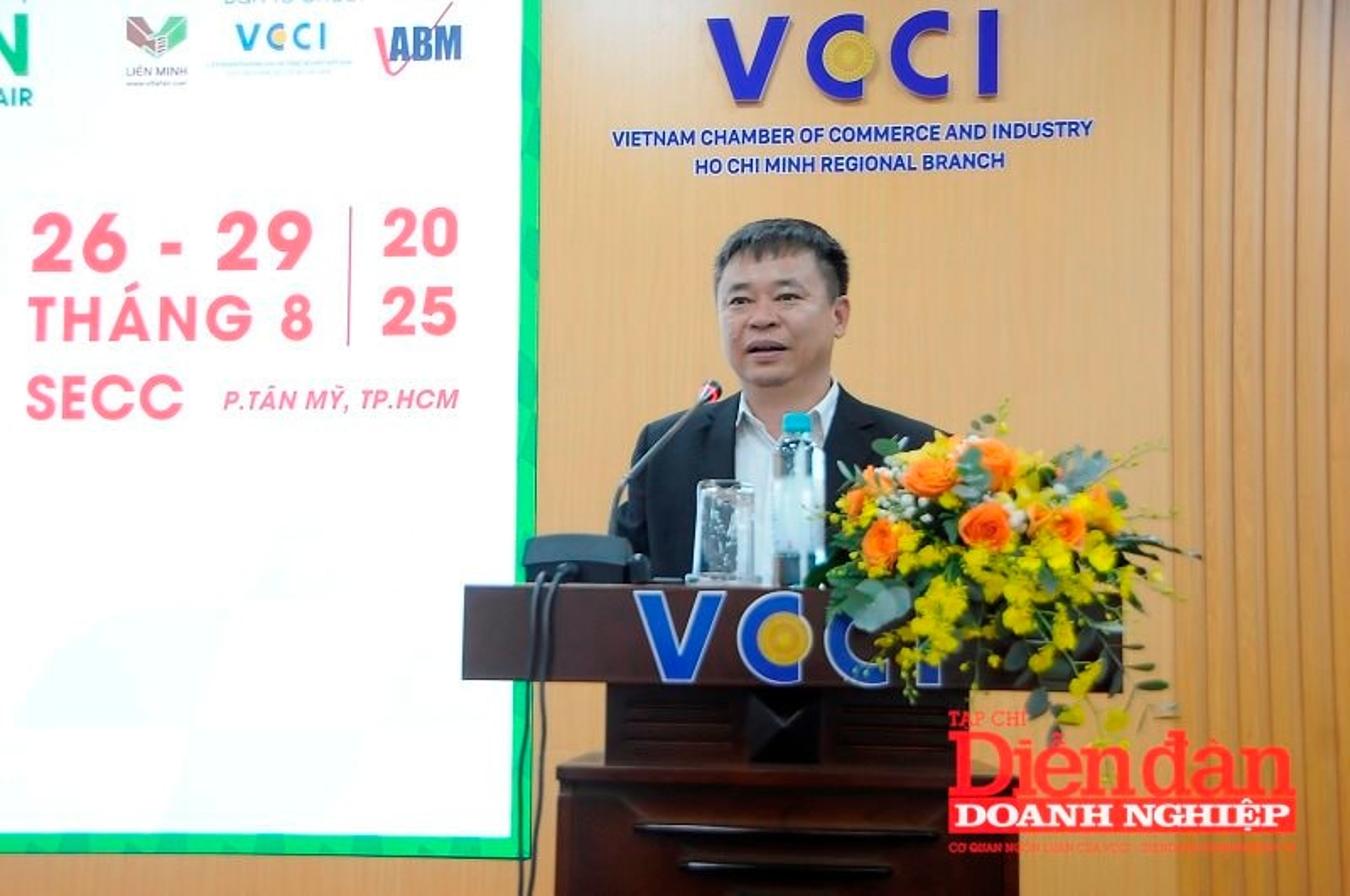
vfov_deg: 28.0
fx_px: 1797
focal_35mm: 48
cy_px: 448
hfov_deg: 41.2
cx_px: 675
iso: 800
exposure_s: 1/60
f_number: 5
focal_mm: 32
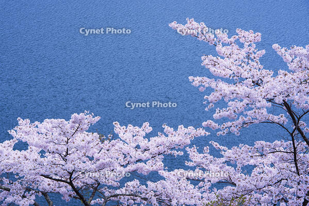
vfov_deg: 10.2
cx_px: 154
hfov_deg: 15.2
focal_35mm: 135
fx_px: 1159
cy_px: 103
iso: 100
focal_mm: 135
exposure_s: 1/15
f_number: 11
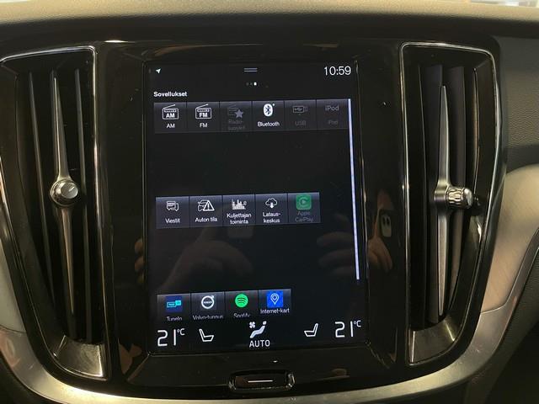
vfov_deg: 53.1
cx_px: 270
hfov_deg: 67.3
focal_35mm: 26
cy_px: 202
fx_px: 405
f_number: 1.6
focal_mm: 4.2
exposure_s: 1/34
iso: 400
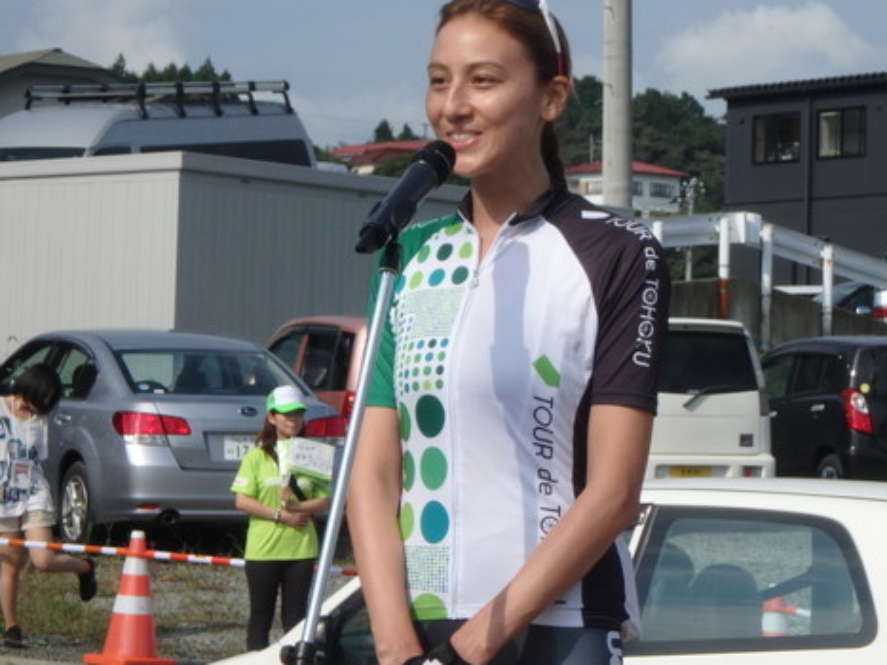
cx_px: 587
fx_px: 3689
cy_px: 230
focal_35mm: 144
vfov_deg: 10.3
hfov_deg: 13.7
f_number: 5.7
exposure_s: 1/1000
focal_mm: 18.7
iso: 125
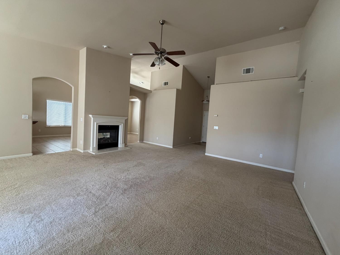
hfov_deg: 102.1
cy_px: 128
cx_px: 170
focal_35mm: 14
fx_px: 138
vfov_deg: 85.7
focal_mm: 2.22
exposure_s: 1/101
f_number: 2.2
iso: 320
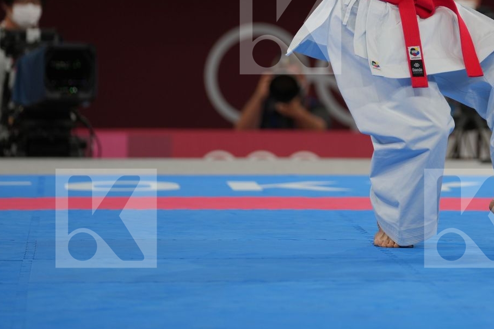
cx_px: 475
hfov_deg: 6.2
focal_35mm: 331
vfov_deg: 4.1
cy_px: 25
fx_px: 4541
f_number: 2.8
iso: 200
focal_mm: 167
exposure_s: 1/500
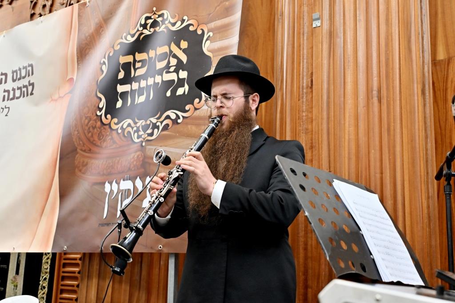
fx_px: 543
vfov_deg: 31.2
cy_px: 152
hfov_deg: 45.4
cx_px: 228
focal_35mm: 43
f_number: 4
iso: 800
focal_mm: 29
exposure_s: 1/160
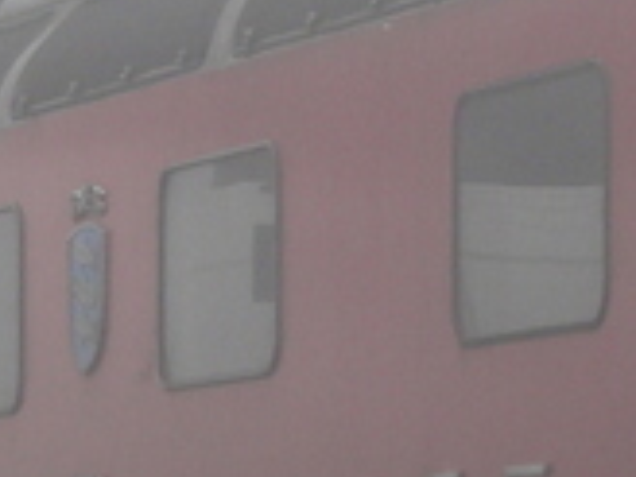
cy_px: 310
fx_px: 7753
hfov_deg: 4.6
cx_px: 1101
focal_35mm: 422
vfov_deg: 3.5
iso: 100
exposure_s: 1/125
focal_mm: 11.4
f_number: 4
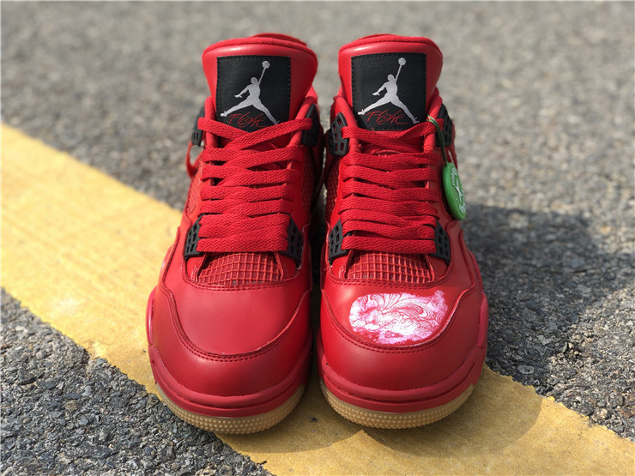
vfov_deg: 28.0
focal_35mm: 52
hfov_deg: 36.8
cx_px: 318
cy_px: 238
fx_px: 954
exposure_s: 1/440
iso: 16
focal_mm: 6
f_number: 2.4
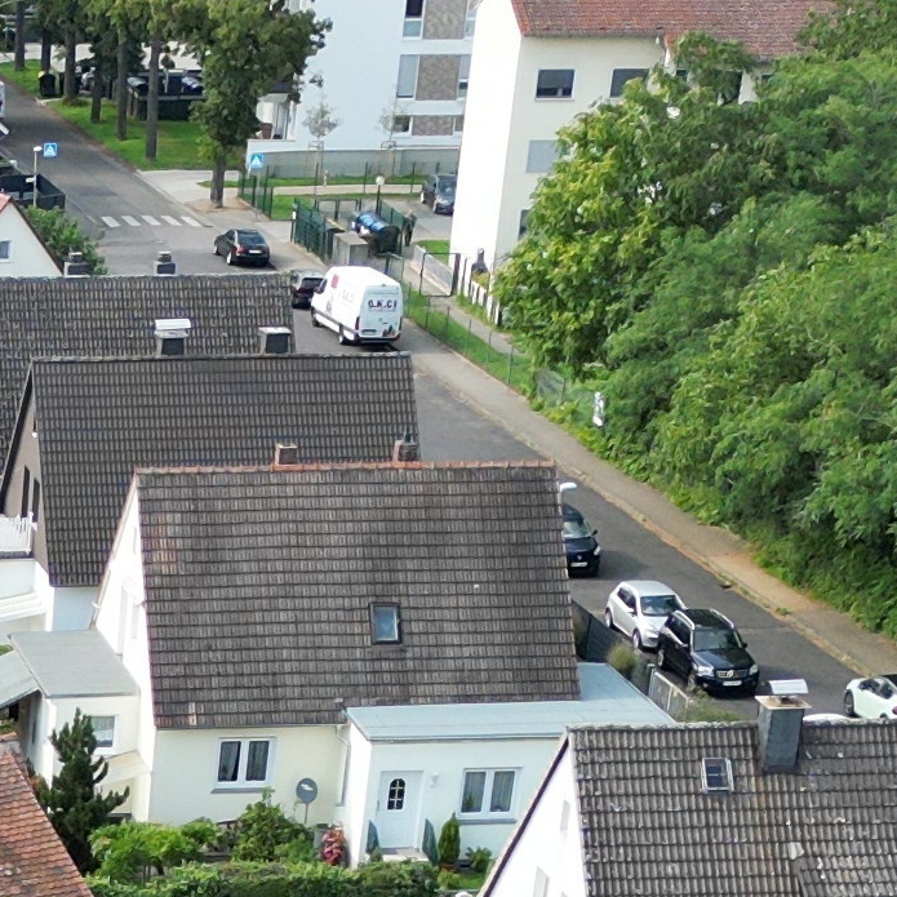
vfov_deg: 13.0
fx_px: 3606
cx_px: -405
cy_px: 1547
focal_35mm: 123
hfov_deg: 13.4
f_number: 1.7
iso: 200
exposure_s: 1/1000
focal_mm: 6.72
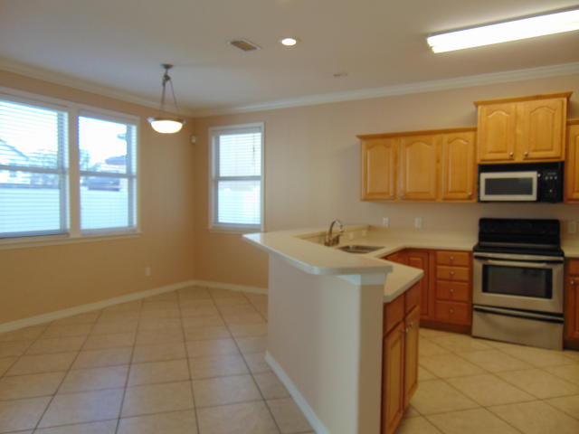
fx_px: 418
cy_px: 217
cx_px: 290
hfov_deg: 69.4
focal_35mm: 25
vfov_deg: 54.9
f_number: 3
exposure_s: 1/30
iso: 80
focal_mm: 4.5
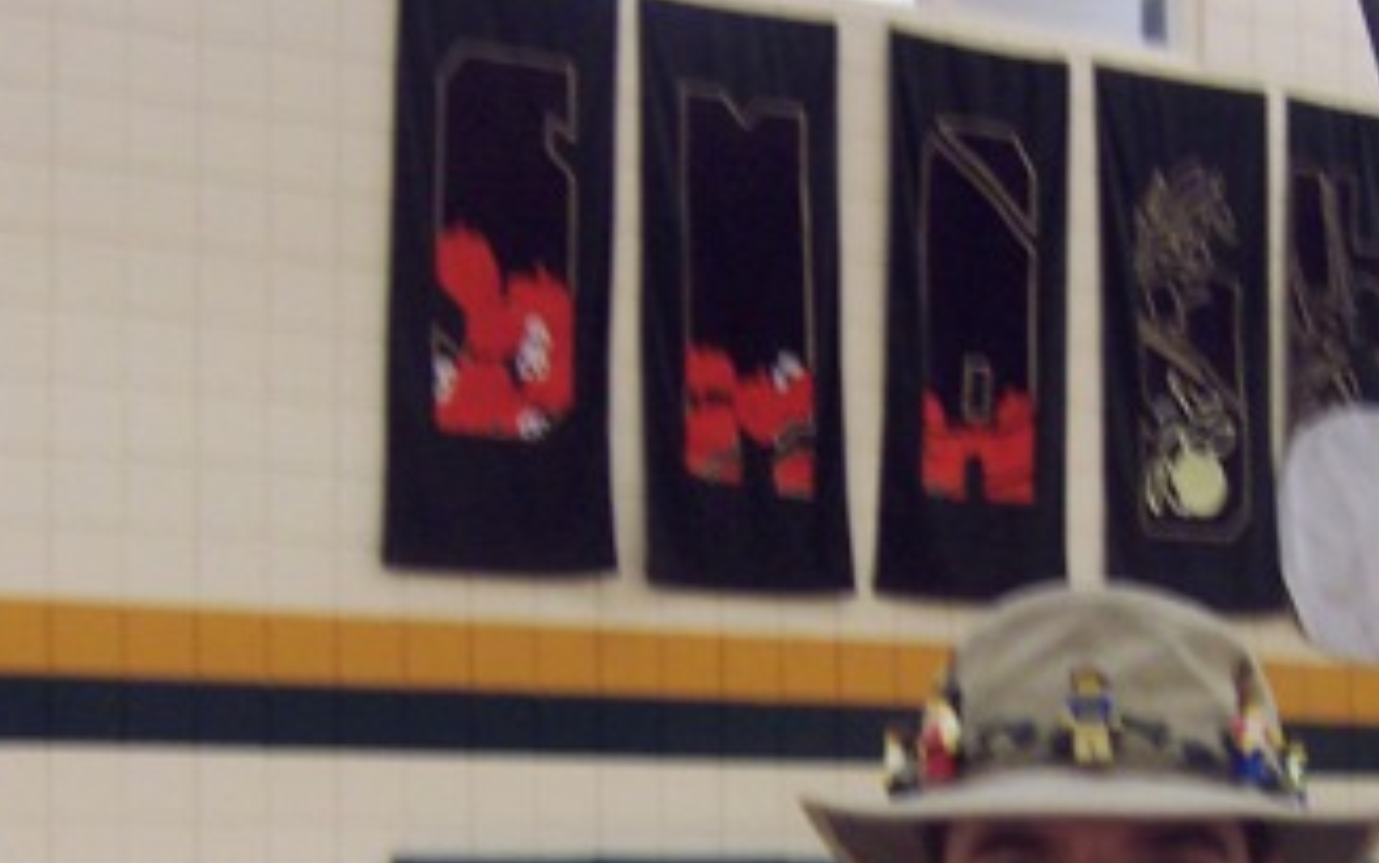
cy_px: 842
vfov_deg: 17.1
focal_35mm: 75
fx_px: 2820
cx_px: 1091
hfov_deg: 27.0
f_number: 2.8
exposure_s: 1/15
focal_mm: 5.6
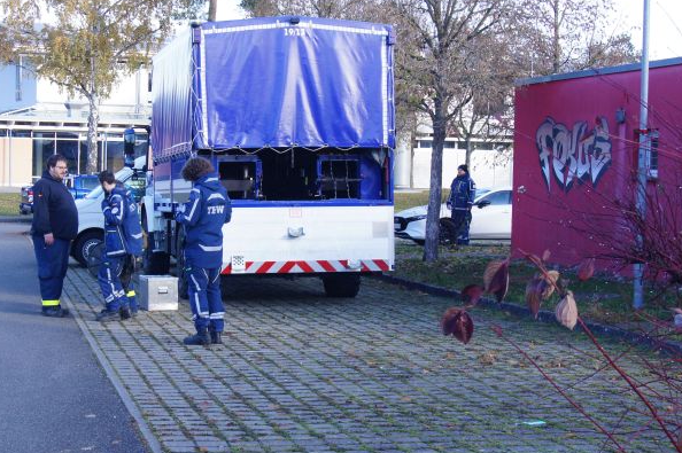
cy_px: 214
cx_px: 245
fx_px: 1338
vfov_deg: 19.2
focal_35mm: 71
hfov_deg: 28.5
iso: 200
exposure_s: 1/60
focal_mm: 35
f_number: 9
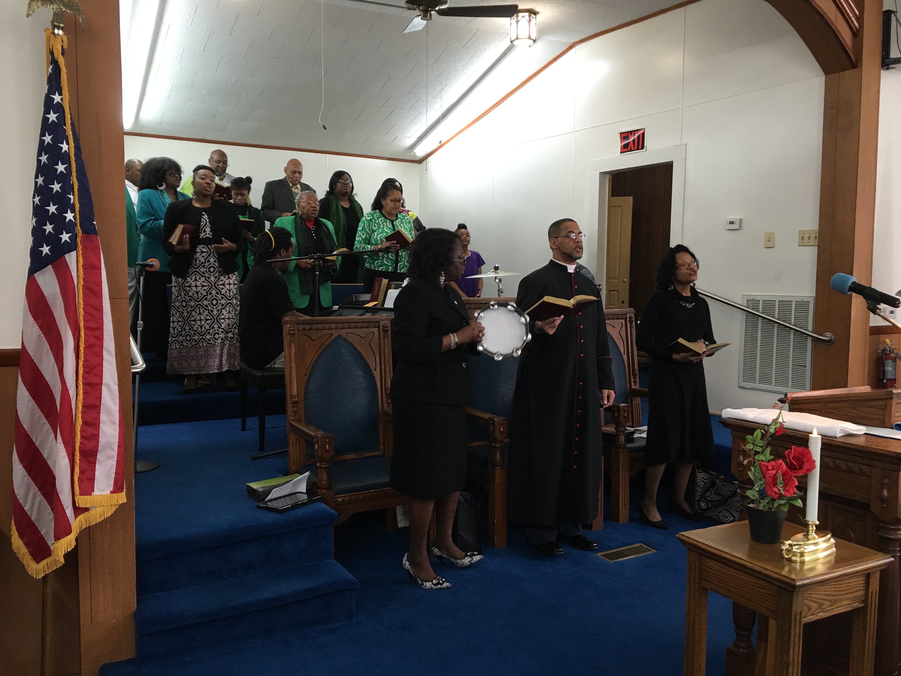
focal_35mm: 29
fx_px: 755
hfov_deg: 61.7
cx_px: 450
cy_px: 338
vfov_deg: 48.2
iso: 40
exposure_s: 1/15
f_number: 2.2
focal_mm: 4.15
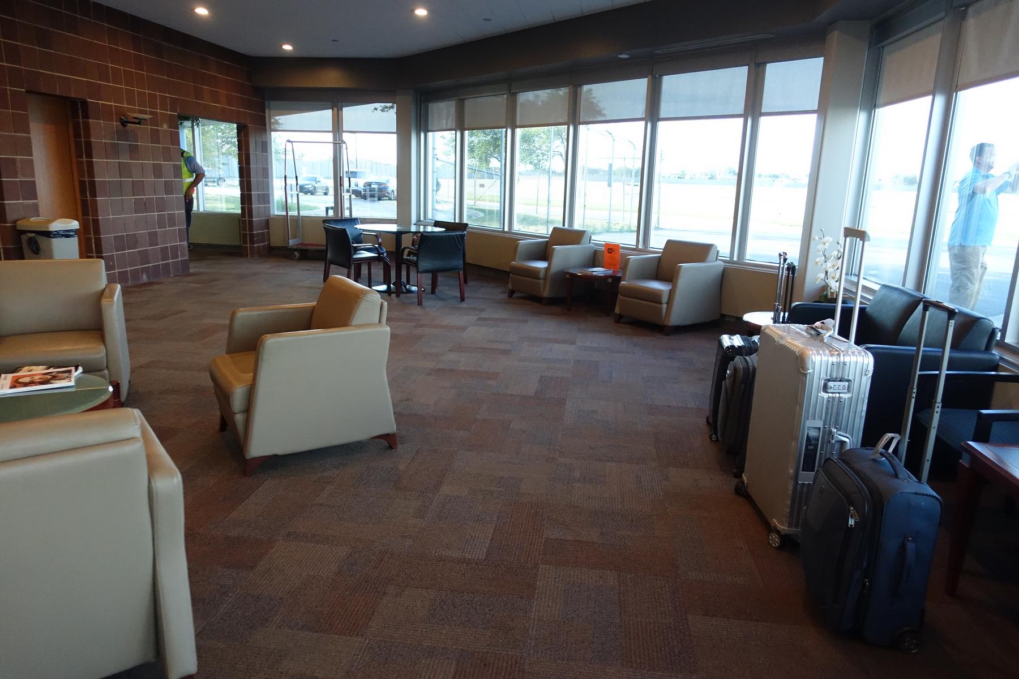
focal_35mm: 24
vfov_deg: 53.1
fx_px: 679
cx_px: 510
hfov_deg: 73.7
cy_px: 340
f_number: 1.8
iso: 1000
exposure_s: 1/250
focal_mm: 8.8
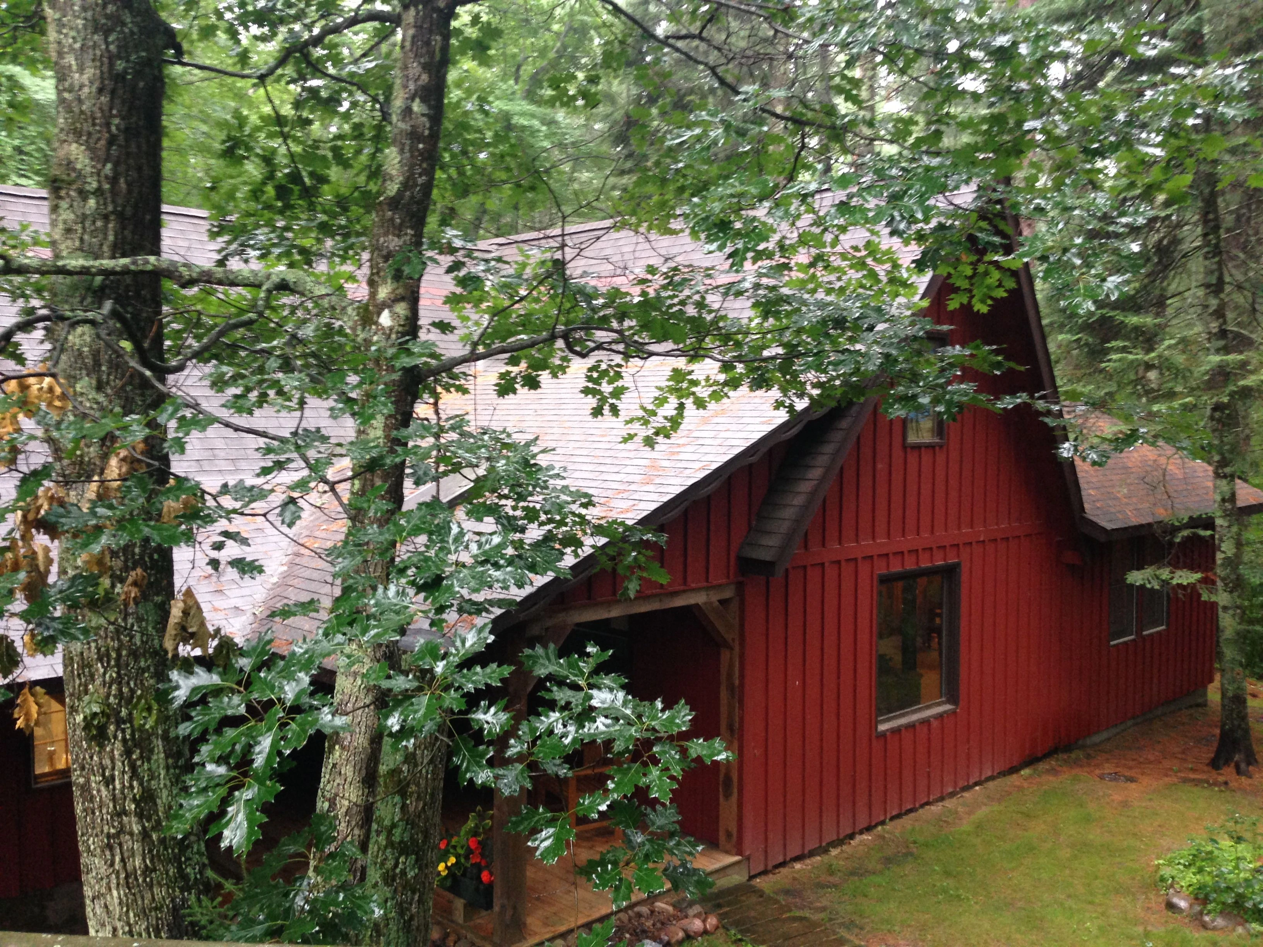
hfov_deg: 55.4
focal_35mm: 33
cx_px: 632
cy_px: 474
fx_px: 1204
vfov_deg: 42.9
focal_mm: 4.12
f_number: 2.4
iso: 160
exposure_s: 1/20
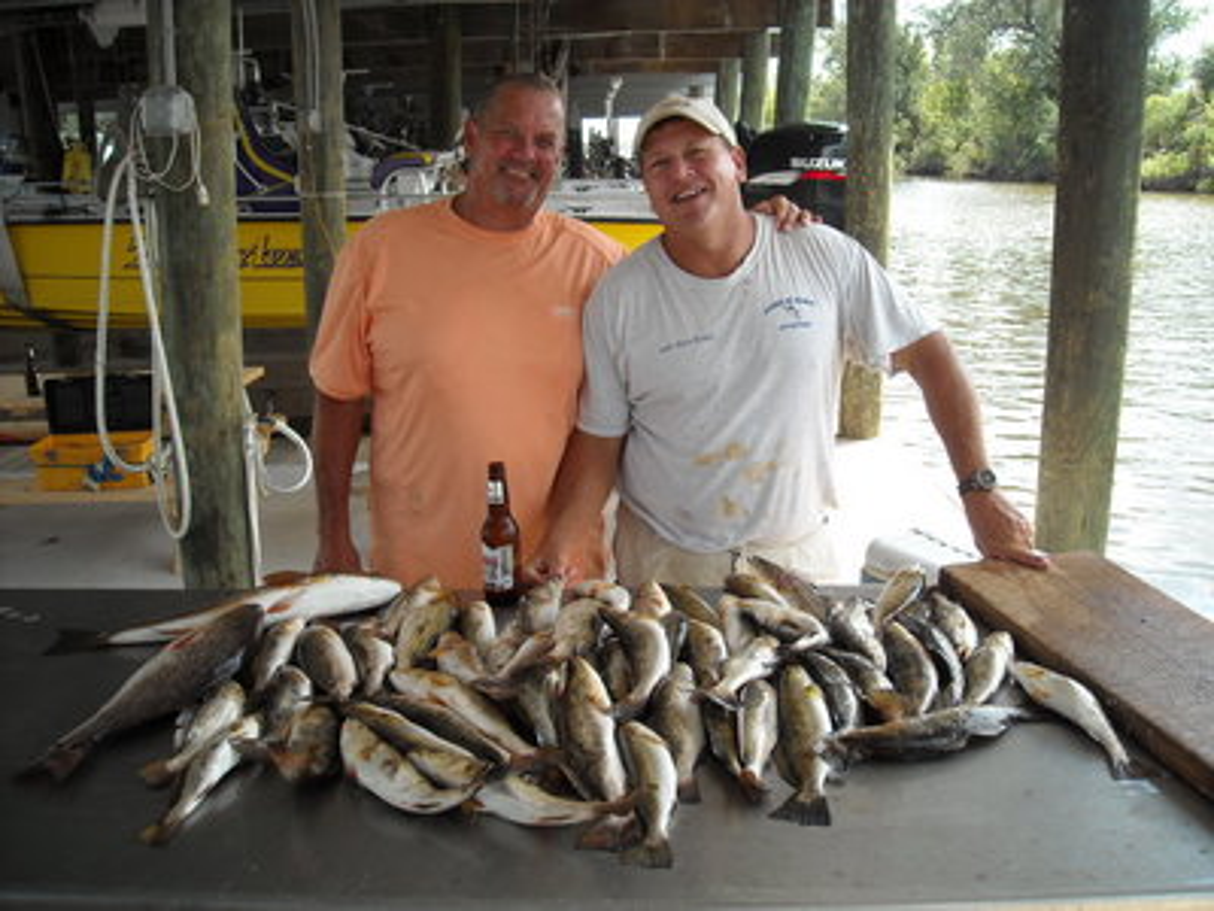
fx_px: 1227
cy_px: 456
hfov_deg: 52.6
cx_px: 607
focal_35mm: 35
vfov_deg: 40.7
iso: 64
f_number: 2.8
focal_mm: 5.7
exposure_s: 1/218
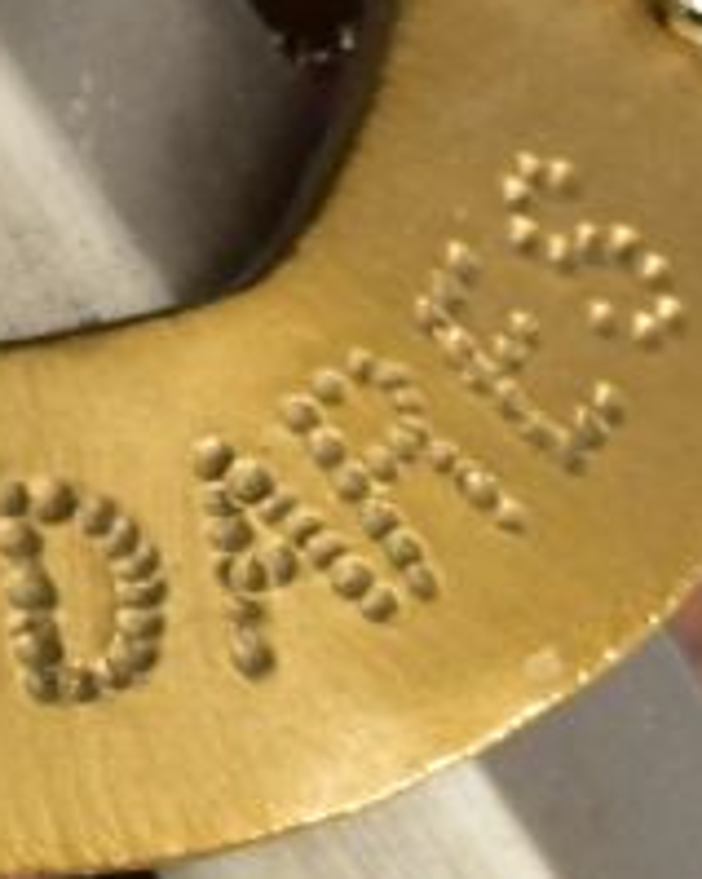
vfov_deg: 5.2
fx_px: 9597
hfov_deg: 3.7
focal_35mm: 369
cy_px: -649
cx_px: -3011
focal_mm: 29
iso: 100
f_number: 11
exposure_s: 1/100
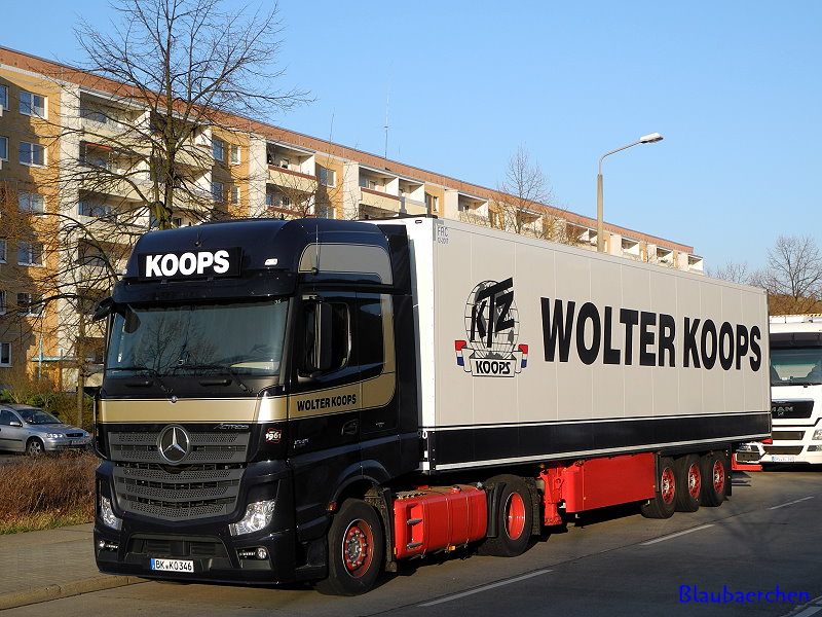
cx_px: 411
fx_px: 1187
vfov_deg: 29.1
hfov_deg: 38.2
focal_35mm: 50
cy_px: 308
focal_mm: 10.7
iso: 100
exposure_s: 1/800
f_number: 3.5
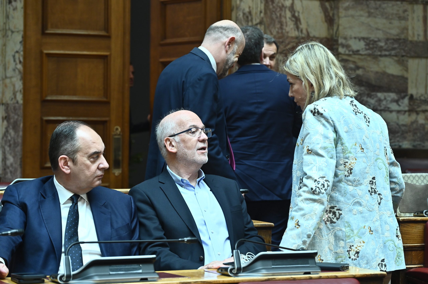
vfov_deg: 16.8
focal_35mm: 81
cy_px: 142
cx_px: 214
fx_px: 962
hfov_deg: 25.1
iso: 1600
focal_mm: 81
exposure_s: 1/200
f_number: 4.5
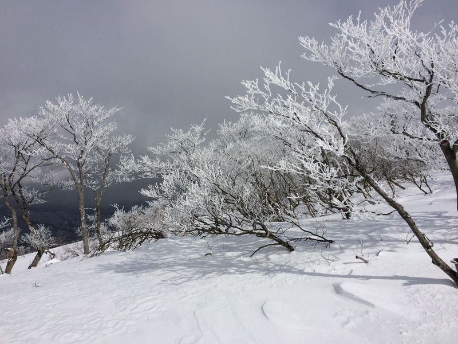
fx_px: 397
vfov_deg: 46.8
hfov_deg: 60.0
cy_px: 172
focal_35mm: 30
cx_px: 229
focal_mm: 4.12
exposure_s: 1/13699
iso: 40
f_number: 2.2
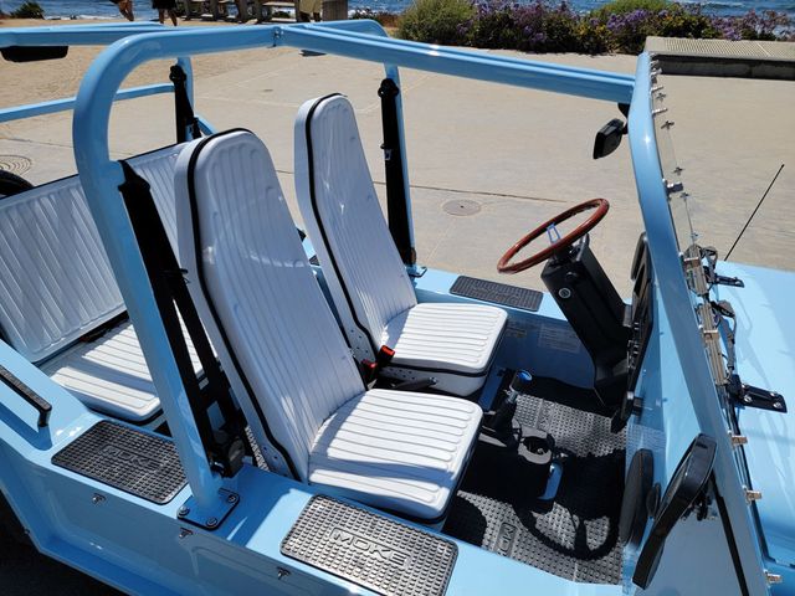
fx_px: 551
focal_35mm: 24
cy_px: 298
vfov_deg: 56.8
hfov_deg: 71.6
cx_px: 398
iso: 16
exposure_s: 1/2116
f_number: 1.8
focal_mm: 6.7
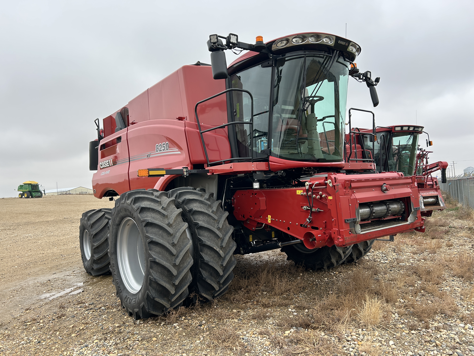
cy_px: 178
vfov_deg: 53.1
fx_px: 356
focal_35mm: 26
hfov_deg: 67.3
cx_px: 237
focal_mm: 5.7
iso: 50
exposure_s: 1/632
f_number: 1.5
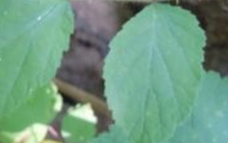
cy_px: -18
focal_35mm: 79
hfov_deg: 25.5
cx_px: 33
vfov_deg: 16.0
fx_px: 491
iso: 800
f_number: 4
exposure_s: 1/40
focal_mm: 5.9
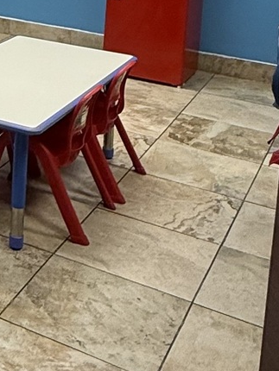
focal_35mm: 75
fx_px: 805
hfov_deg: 17.2
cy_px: -79
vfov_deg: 23.6
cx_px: -170
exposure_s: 1/120
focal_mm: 2.22
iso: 160
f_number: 2.2
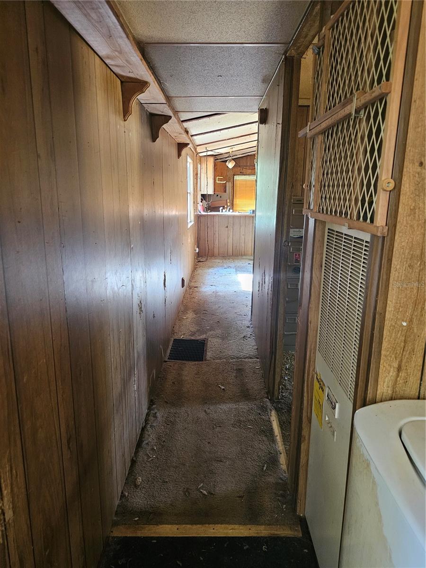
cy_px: 284
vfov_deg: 73.9
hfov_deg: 58.9
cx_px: 213
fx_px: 377
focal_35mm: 23
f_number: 1.7
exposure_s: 1/60
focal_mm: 6.3
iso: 800
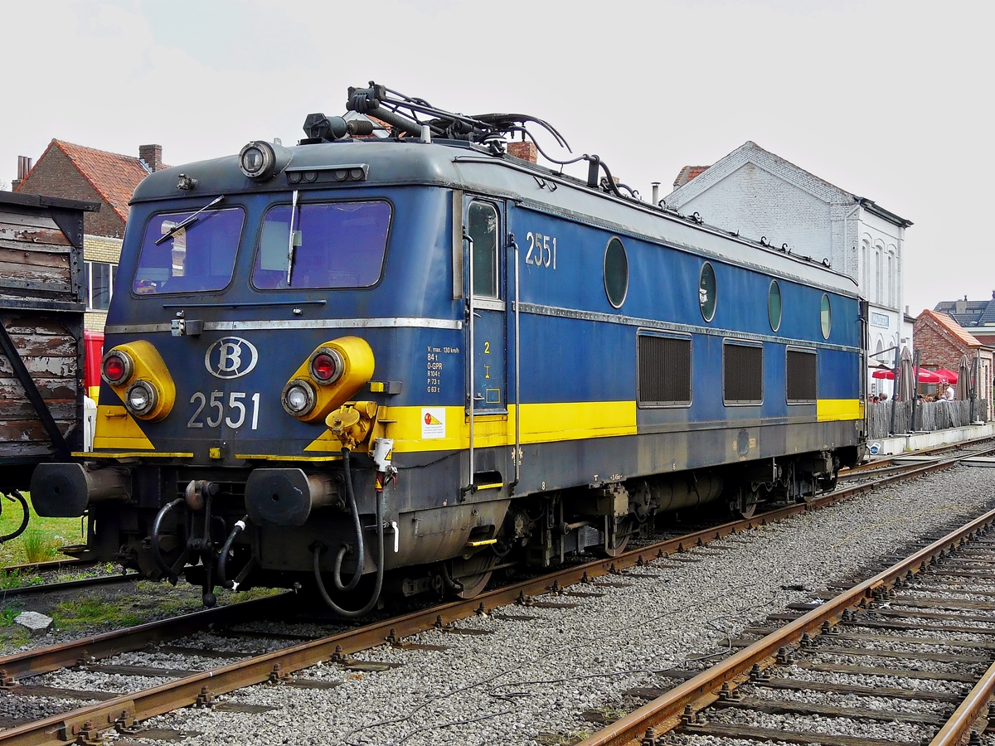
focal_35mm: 53
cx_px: 498
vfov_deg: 27.5
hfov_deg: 36.2
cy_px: 373
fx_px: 1523
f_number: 5
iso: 100
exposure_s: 1/250
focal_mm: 8.8
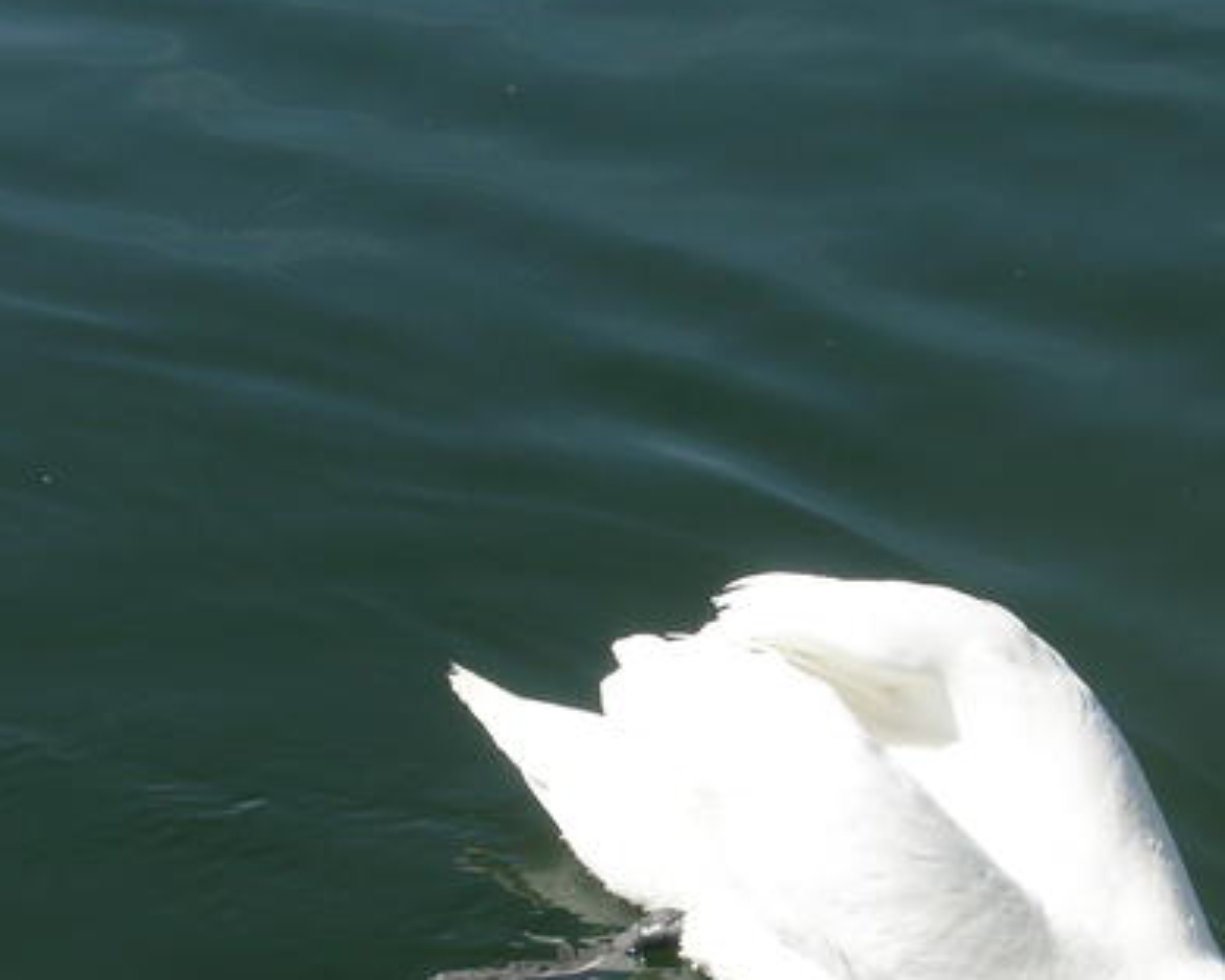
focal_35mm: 150
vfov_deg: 10.3
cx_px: 1027
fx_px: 5438
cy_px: 650
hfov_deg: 12.8
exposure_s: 1/163
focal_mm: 15.6
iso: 50
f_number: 8
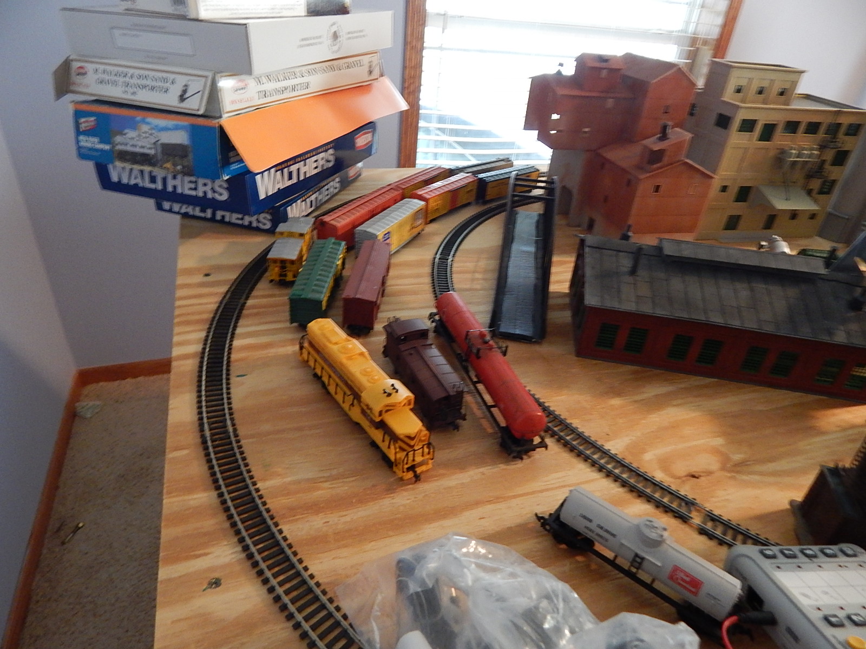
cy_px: 324
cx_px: 433
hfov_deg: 76.4
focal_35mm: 22
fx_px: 550
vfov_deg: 61.1
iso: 450
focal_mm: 4
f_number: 3
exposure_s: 1/8
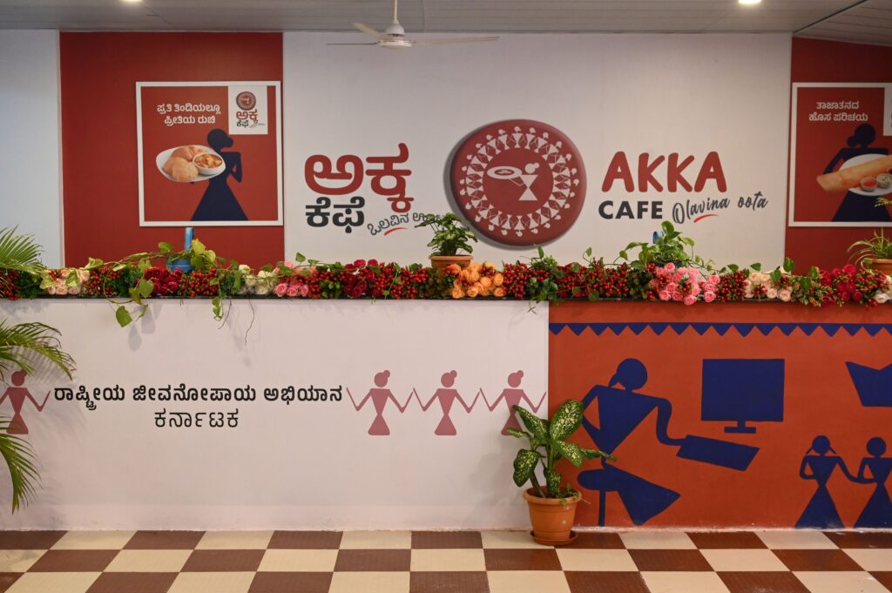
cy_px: 296
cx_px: 446
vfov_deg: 28.6
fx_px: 1164
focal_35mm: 47
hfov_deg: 41.9
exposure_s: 1/100
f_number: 5.6
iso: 5000
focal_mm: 47
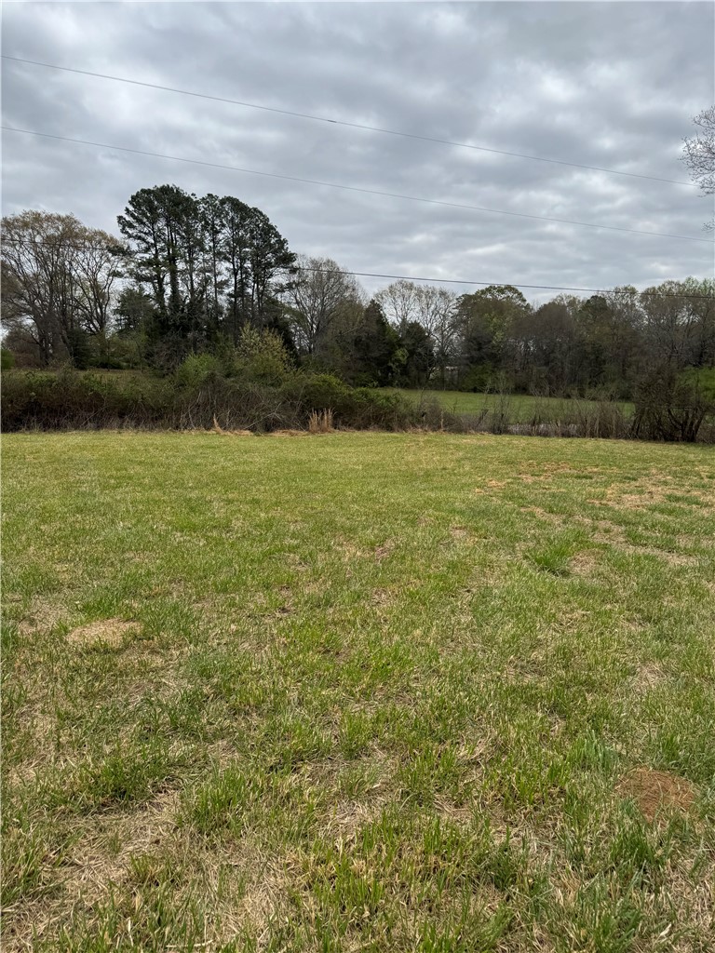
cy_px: 476
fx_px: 661
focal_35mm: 24
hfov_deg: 56.8
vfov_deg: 71.6
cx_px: 358
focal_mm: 6.76
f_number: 1.78
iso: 80
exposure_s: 1/4950
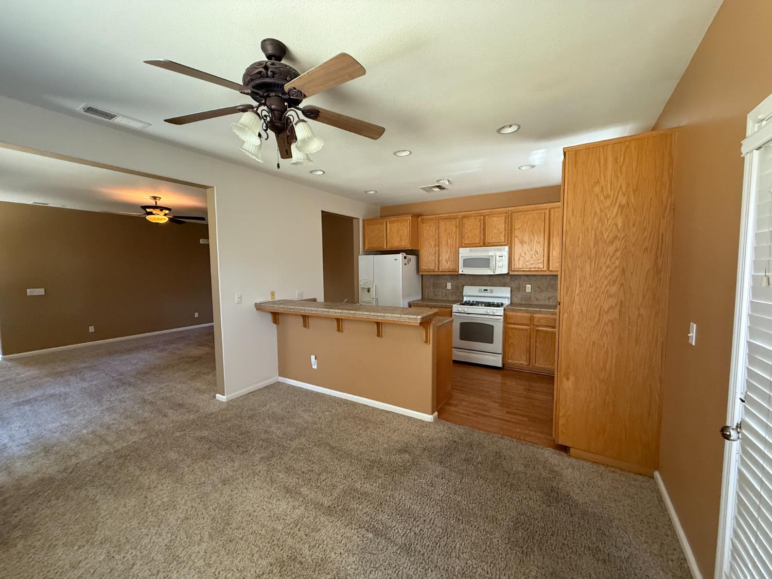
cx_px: 386
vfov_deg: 85.7
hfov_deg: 102.1
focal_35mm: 14
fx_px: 312
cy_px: 290
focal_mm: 2.22
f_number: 2.2
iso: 500
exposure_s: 1/60
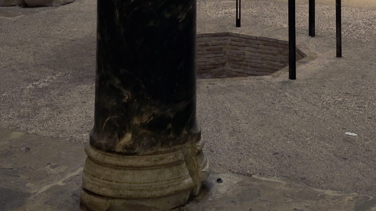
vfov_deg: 10.0
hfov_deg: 20.9
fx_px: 1017
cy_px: -340
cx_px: 247
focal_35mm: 102
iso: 800
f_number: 4
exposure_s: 1/10
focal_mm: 32
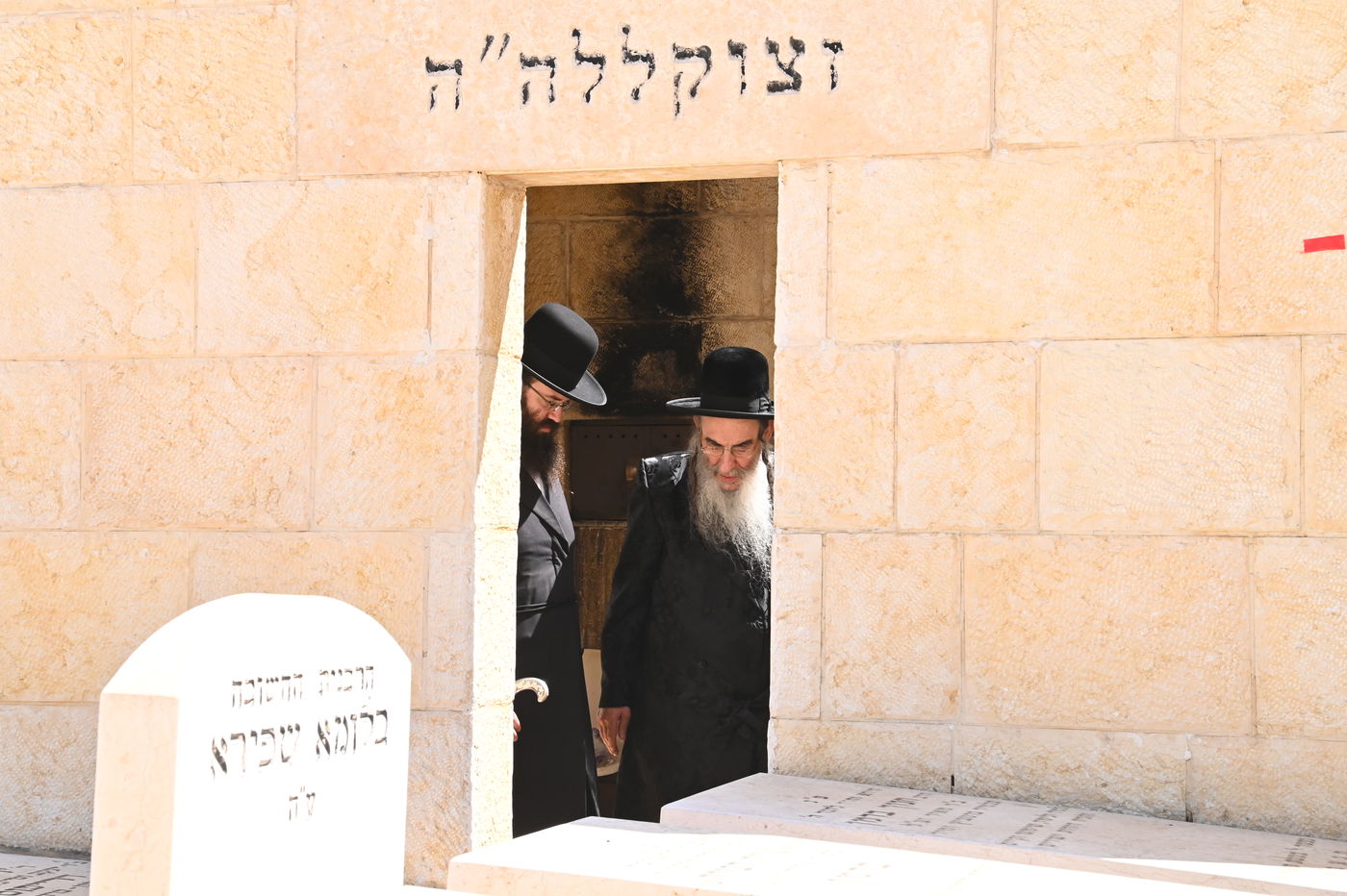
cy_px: 448
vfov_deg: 19.4
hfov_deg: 28.9
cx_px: 674
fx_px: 2618
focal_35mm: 70
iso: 1250
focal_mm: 70
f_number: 18
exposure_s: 1/320
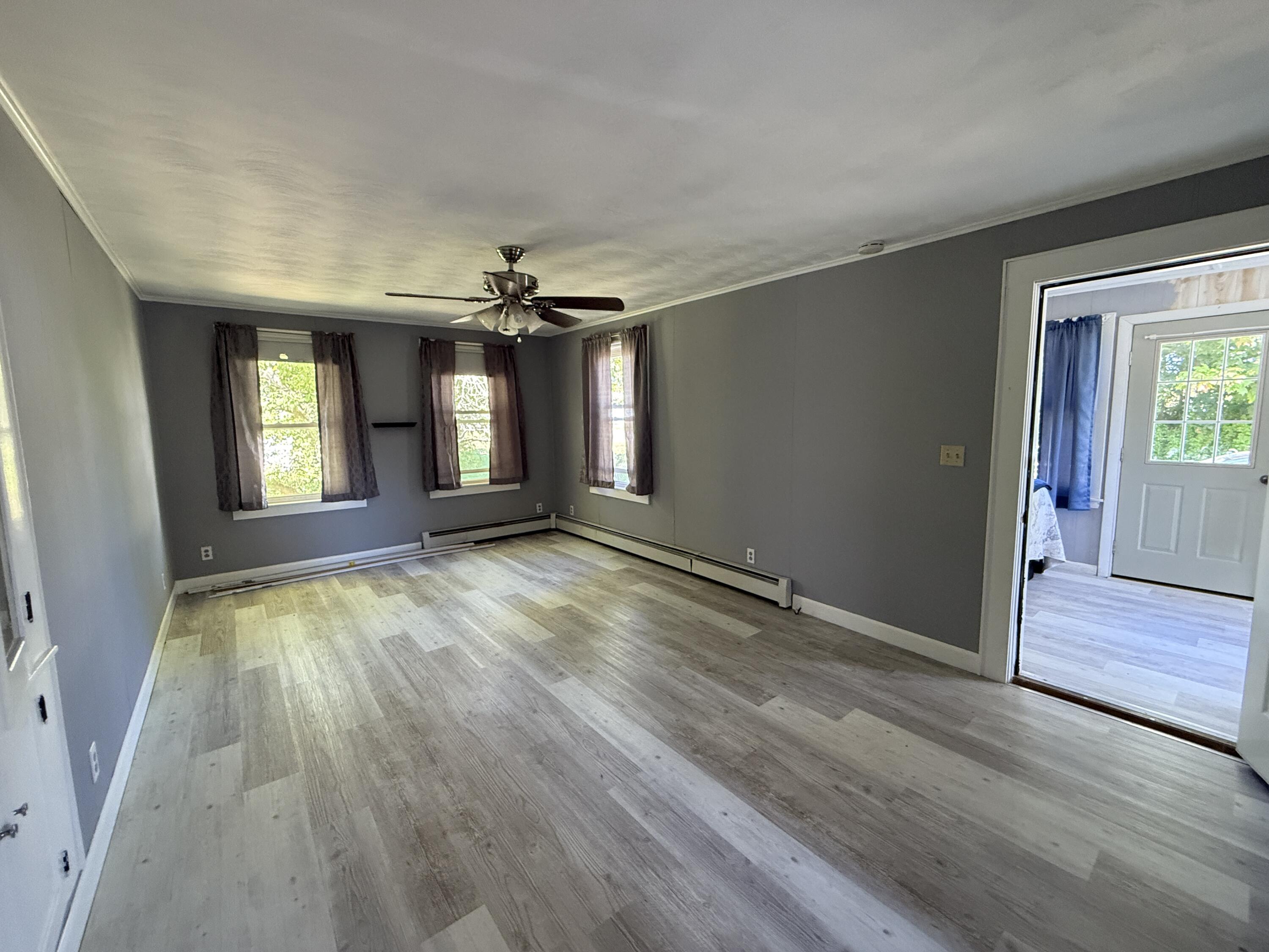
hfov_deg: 102.1
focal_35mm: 14
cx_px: 634
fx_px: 513
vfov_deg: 85.7
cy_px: 476
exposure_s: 1/60
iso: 500
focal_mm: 2.22
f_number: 2.2
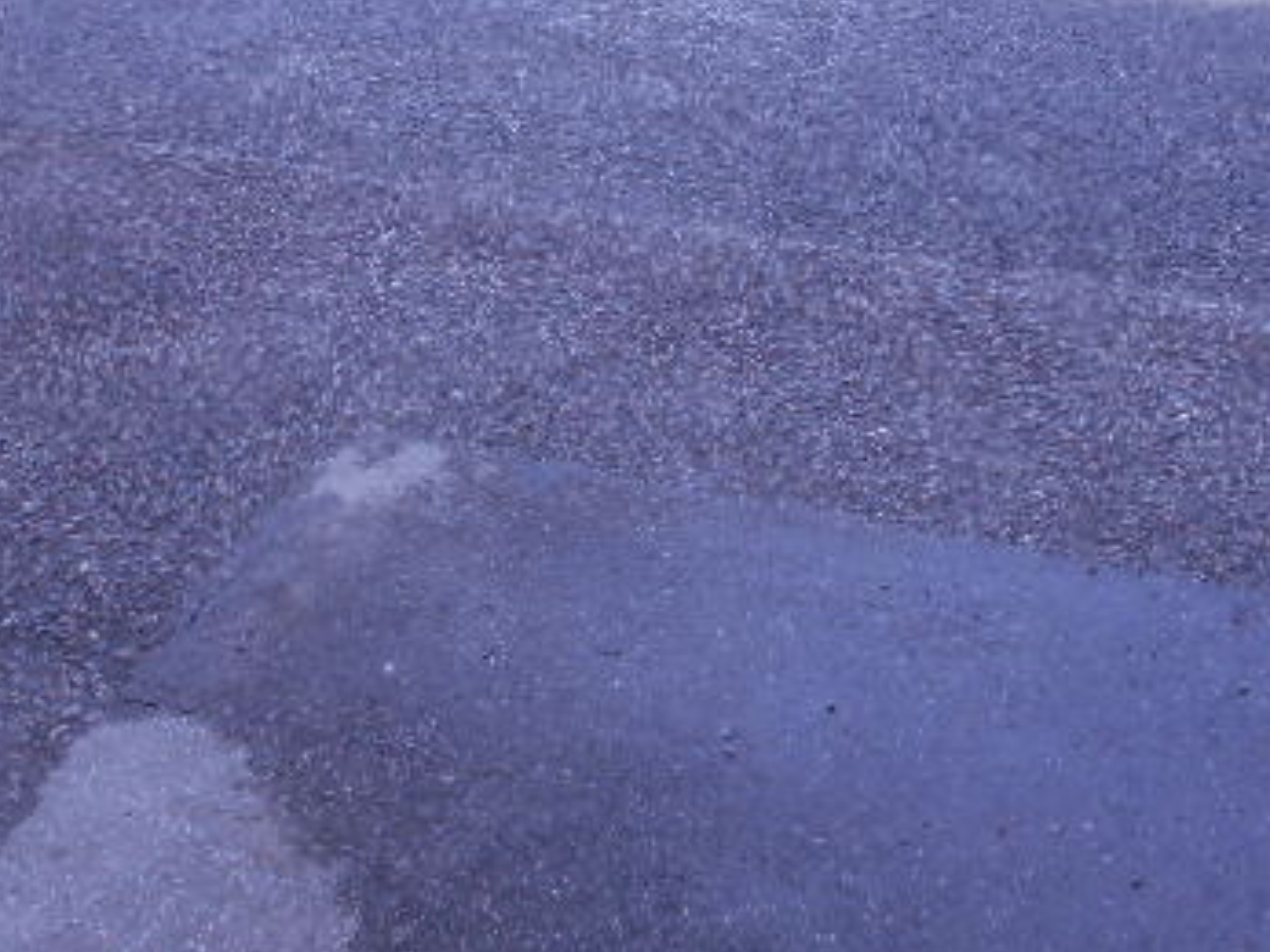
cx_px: 571
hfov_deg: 39.6
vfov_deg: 29.5
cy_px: 172
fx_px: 1760
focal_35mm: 48
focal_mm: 4.6
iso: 80
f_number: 3.2
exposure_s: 1/200
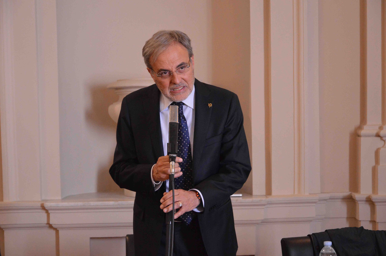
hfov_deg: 19.5
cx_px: 193
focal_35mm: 105
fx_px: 1125
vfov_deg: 13.0
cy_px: 128
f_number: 5.3
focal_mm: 70
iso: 3200
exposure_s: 1/50
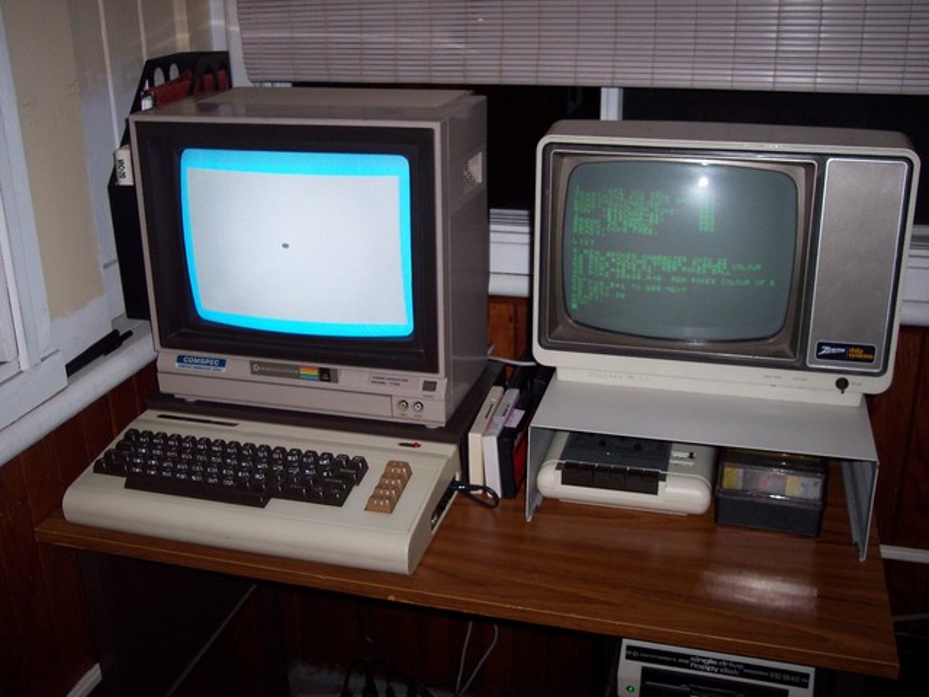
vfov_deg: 37.7
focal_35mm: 38
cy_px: 348
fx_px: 1020
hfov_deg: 49.0
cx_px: 464
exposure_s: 1/30
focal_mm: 8
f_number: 2.8
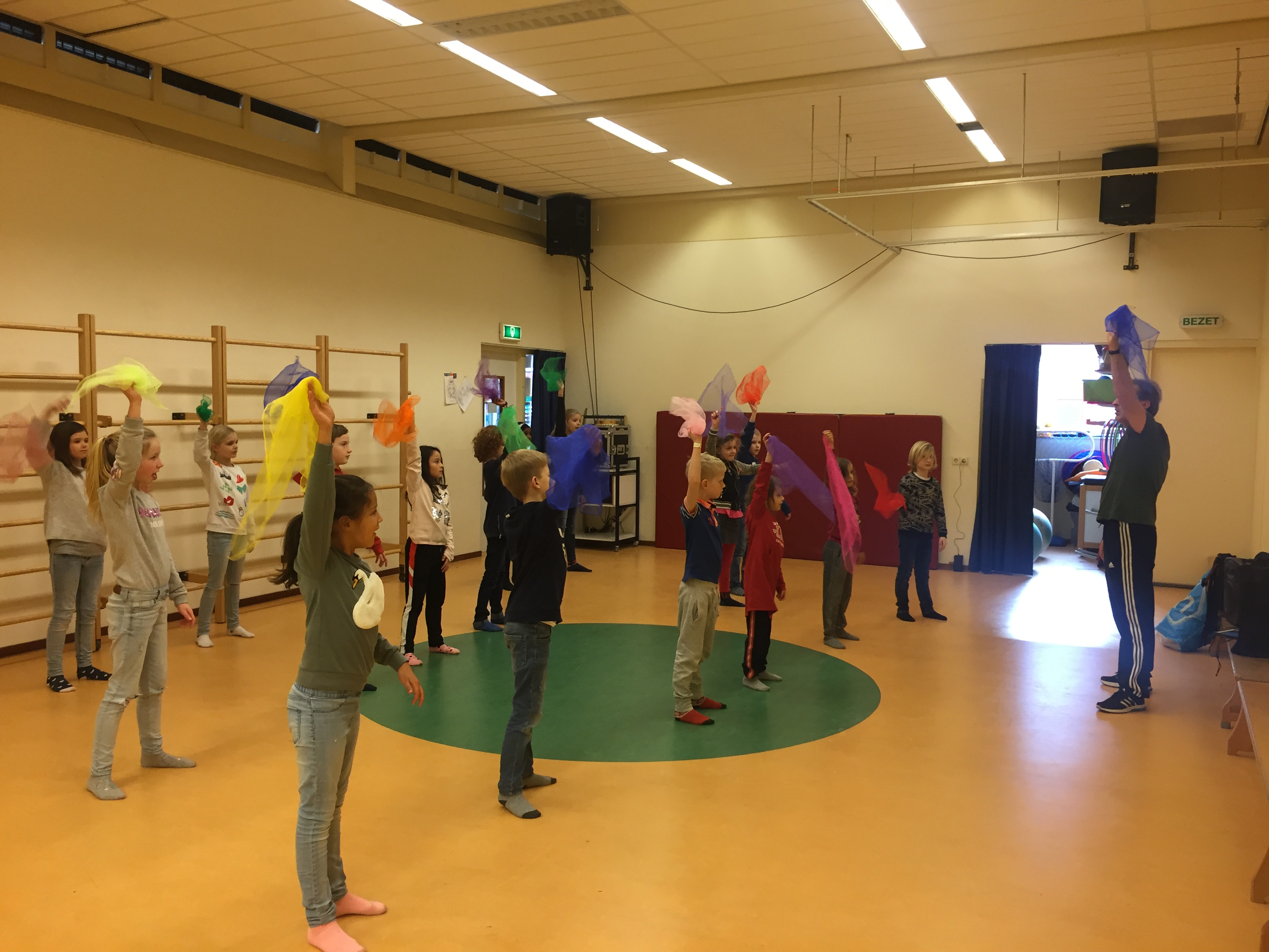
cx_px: 634
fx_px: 1063
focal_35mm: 29
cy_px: 476
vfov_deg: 48.2
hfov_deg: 61.7
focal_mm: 4.15
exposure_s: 1/33
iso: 100
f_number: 2.2
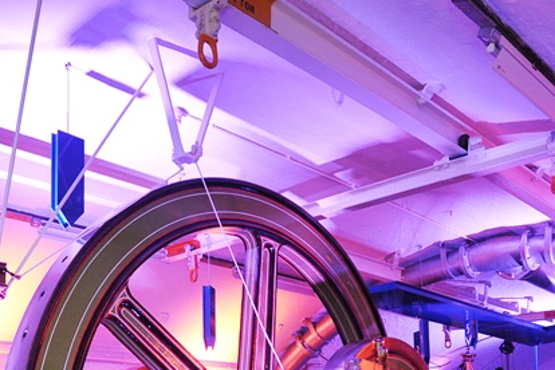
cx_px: 245
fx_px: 647
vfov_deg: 29.6
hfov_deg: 46.3
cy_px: 376
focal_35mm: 42
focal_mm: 17
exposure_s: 1/40
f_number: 4.5
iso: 1600
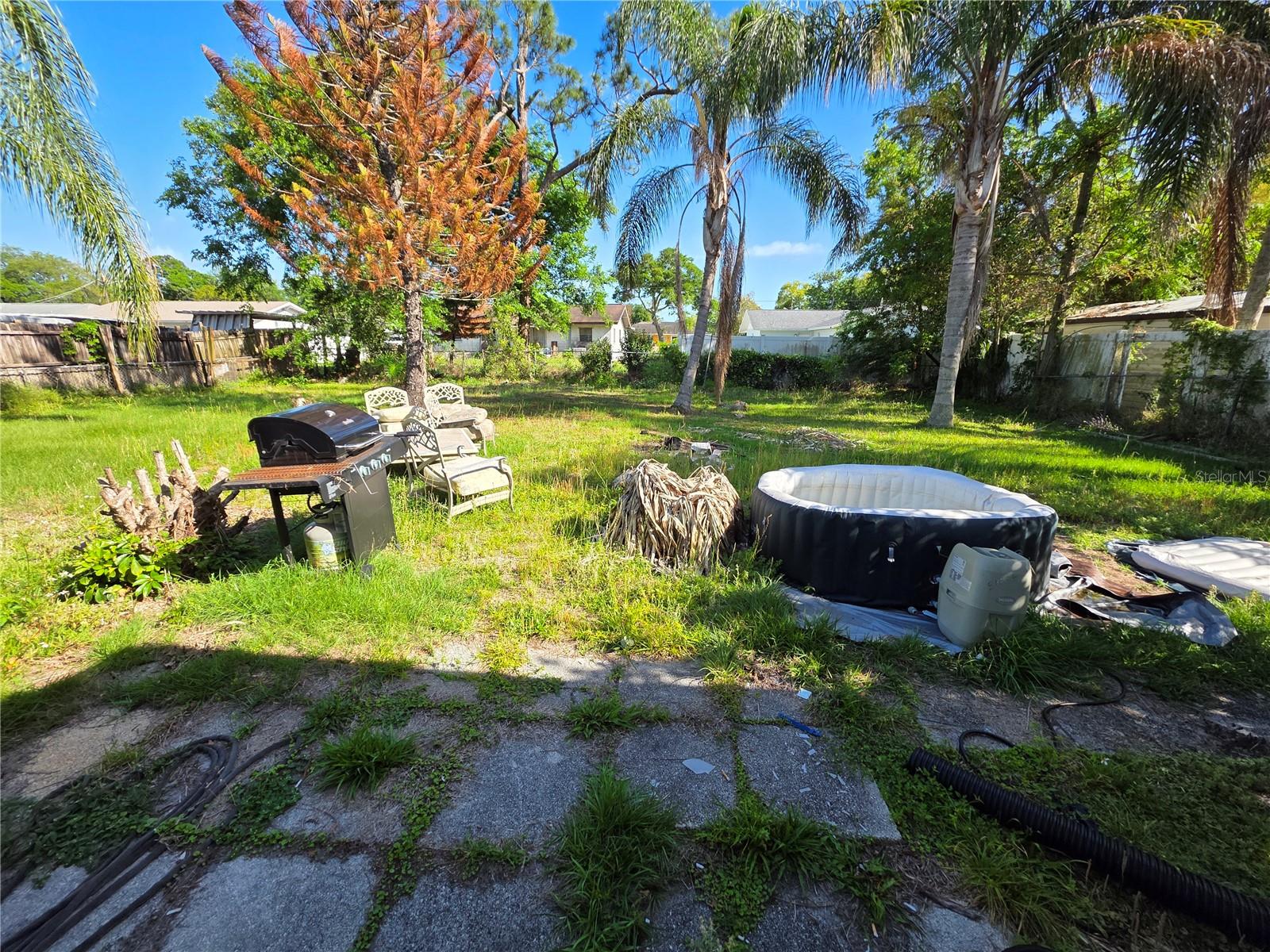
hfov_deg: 106.2
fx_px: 477
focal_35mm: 13
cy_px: 476
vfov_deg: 89.9
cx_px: 635
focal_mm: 2.2
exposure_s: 1/816
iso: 40
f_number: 1.9
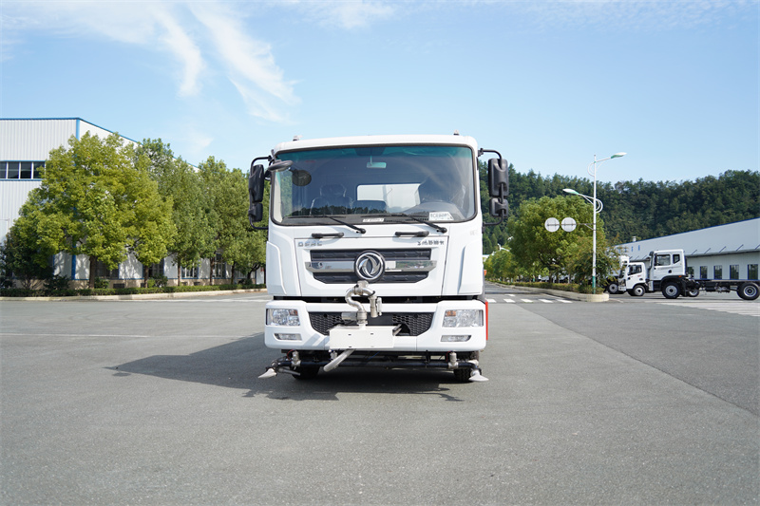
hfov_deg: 60.3
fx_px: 654
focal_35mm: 31
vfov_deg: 42.3
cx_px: 380
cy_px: 253
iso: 100
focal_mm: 31
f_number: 2.8
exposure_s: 1/800
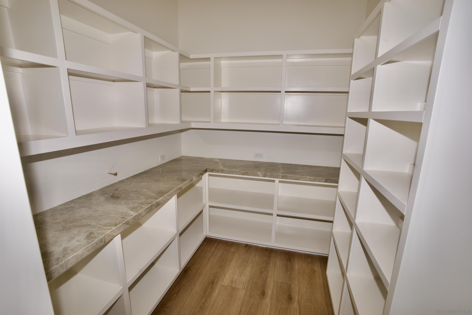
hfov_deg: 96.7
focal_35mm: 16
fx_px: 210
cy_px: 158
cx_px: 236
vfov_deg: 73.7
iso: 100
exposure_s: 1/60
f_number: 10
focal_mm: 16
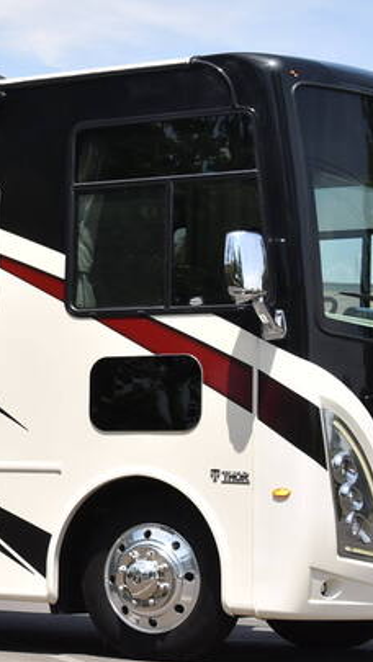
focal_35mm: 120
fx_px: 2114
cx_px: -183
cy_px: 335
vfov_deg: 17.8
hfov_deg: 9.8
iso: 100
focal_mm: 31
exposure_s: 1/200
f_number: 11
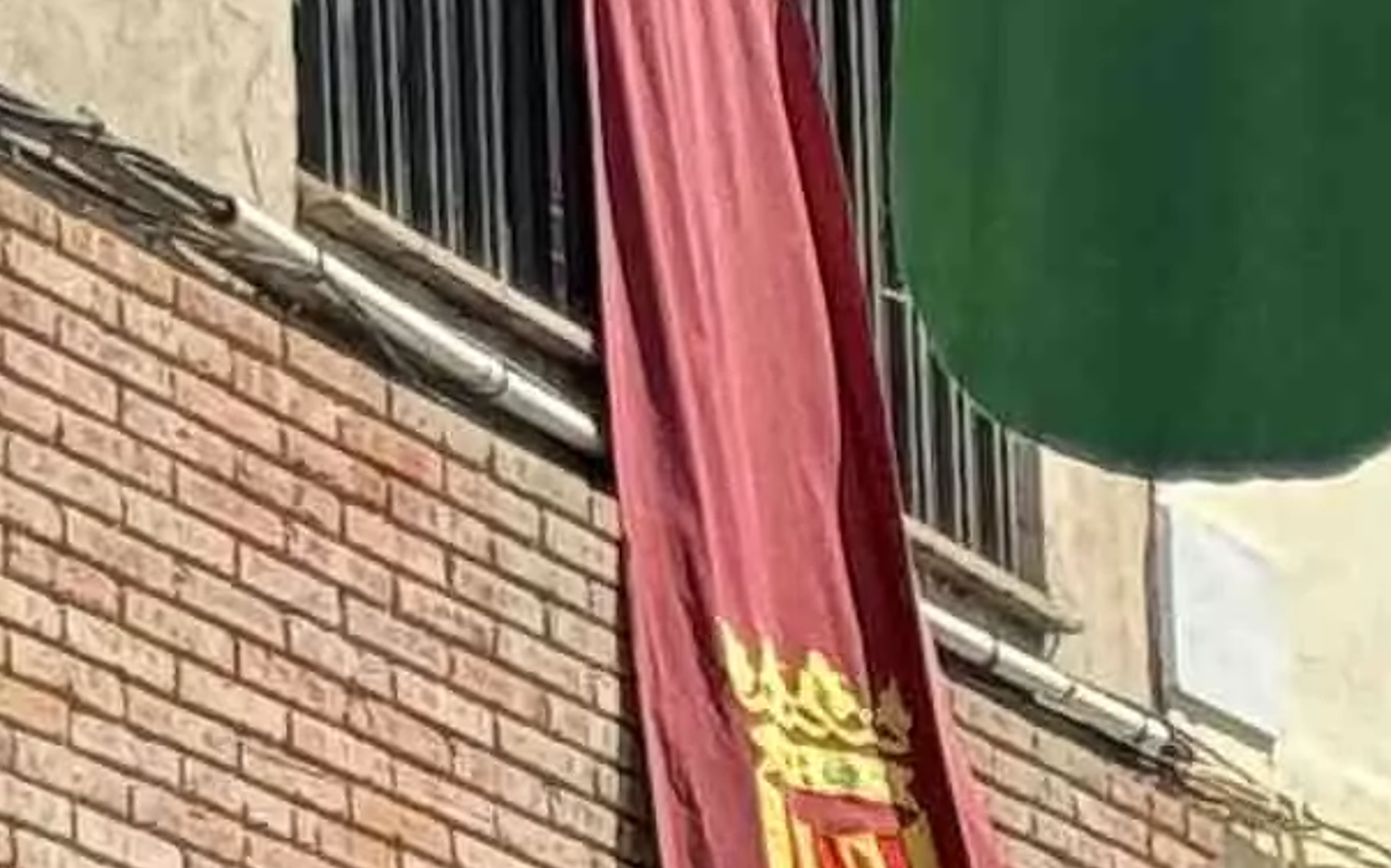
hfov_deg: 5.7
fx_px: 12925
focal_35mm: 341
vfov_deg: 3.7
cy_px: 3073
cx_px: 4390
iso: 64
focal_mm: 6.76
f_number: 1.78
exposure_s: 1/2833
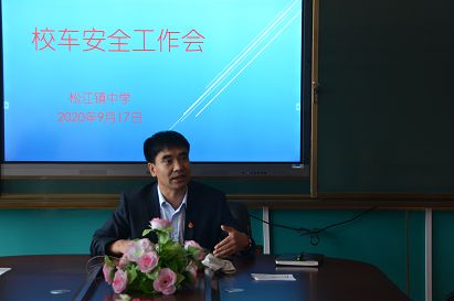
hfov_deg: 20.8
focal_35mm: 98
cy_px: 165
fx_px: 1234
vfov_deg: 13.9
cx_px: 212
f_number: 4.8
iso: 1100
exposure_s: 1/125
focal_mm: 56
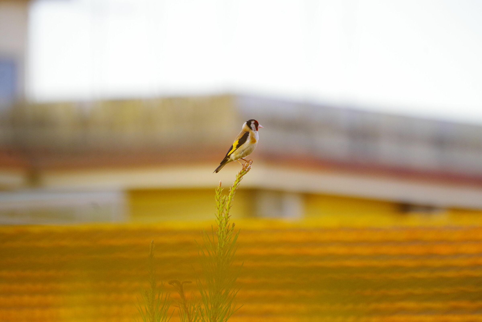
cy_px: 161
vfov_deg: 3.1
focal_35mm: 450
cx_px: 241
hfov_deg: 4.6
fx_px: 6025
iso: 800
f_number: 6.3
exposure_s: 1/320
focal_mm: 300
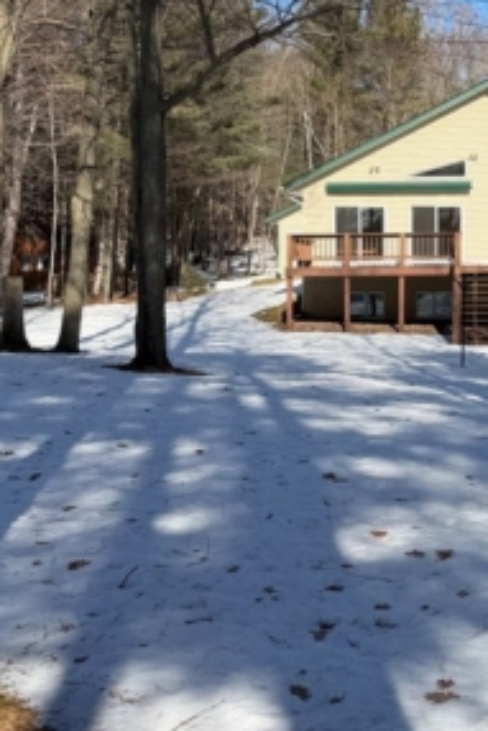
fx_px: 1036
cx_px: 452
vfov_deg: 38.2
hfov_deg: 25.6
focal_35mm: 51
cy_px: 215
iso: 80
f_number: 1.78
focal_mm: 6.76
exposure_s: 1/3953
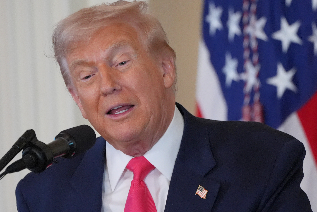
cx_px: 158
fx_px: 5288
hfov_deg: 3.4
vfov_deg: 2.3
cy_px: 106
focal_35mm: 600
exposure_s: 1/160
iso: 5000
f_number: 6.3
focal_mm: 400
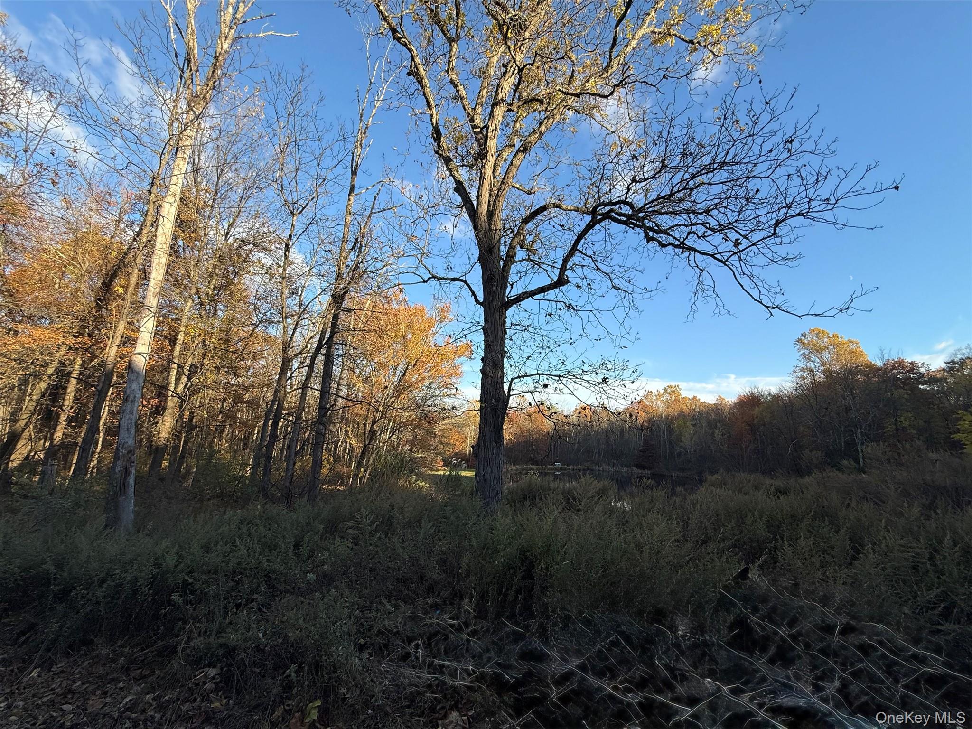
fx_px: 393
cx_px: 486
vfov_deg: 85.7
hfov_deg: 102.1
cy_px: 364
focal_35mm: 14
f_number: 2.2
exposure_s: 1/742
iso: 50
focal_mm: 2.22
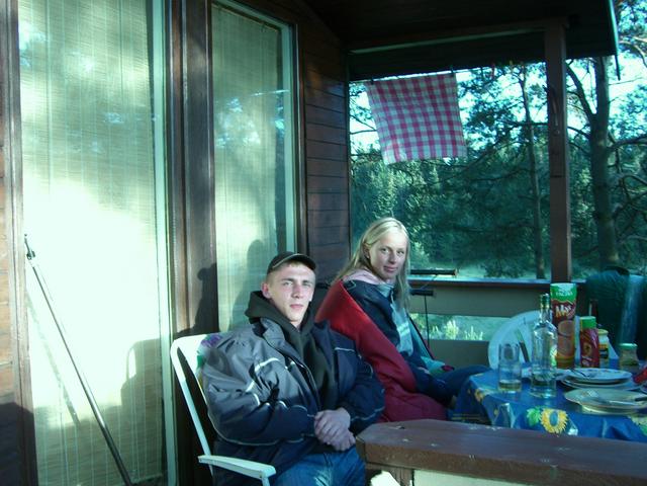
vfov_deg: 37.7
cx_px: 324
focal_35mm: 38
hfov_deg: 49.0
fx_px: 710
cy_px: 243
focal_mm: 6.2
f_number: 2.7
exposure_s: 1/100
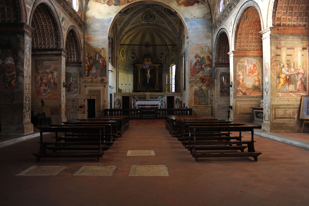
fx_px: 240
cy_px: 103
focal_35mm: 28
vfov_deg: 46.3
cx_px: 154
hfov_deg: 65.5
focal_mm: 28
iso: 800
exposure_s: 1/50
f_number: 3.5
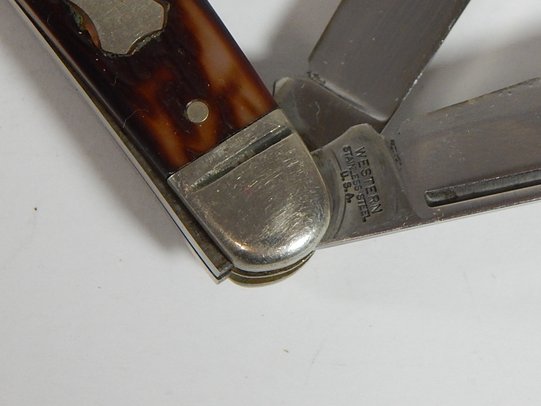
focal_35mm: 121
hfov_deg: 16.3
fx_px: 1891
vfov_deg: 12.2
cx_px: 338
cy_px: 101
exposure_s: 1/100
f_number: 4.2
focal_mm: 13.5
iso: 400
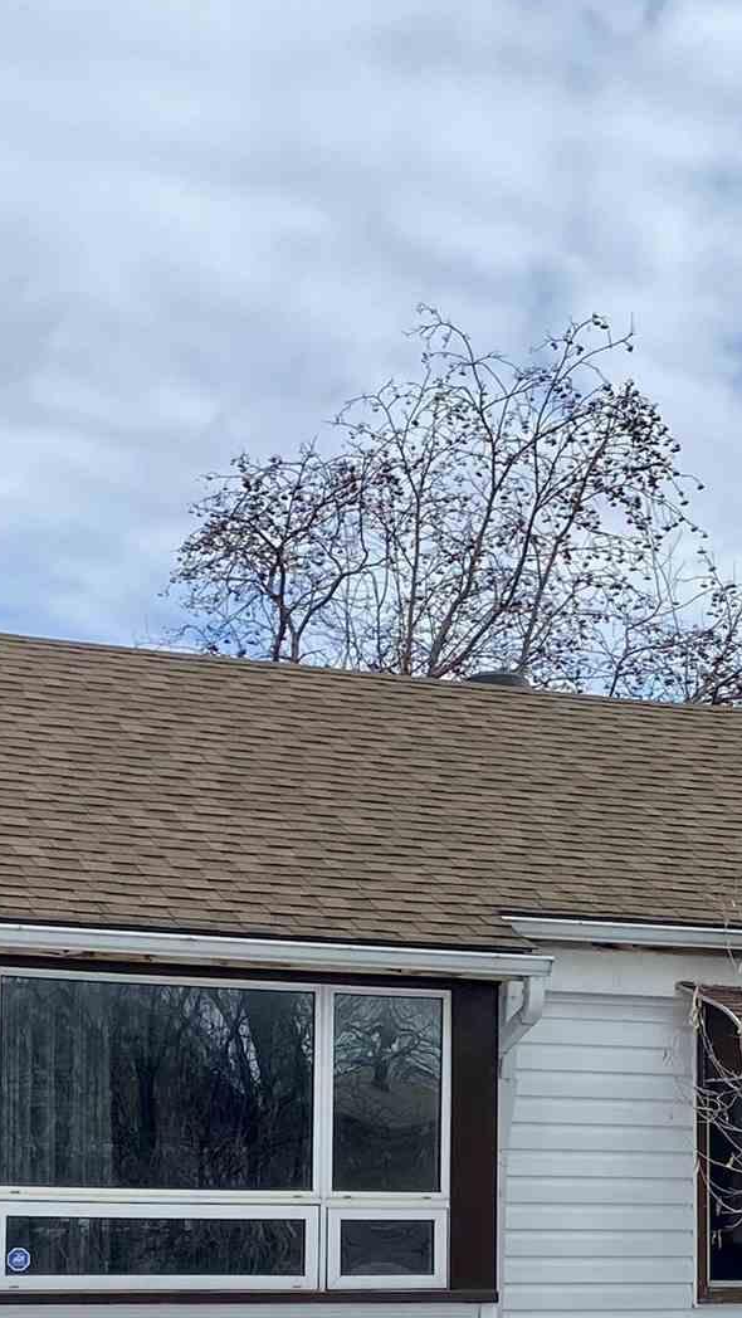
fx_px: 2901
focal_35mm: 83
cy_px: 1117
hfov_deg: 14.4
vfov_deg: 25.0
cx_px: 653
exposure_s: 1/4274
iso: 32
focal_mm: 4.25
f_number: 1.8
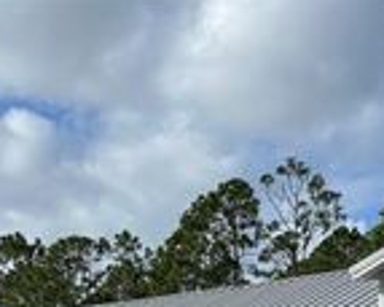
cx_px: -218
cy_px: 497
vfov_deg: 15.5
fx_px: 1010
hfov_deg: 18.6
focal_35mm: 89
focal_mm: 5.7
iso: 50
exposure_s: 1/5882
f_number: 1.5
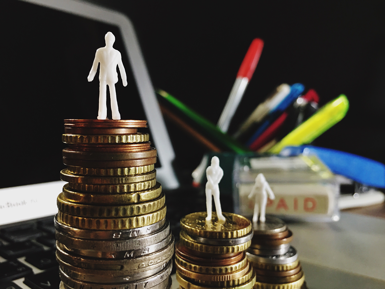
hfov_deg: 61.7
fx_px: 323
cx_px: 192
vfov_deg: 48.2
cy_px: 144
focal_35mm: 29
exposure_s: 1/17
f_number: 2.2
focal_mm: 4.15
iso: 125
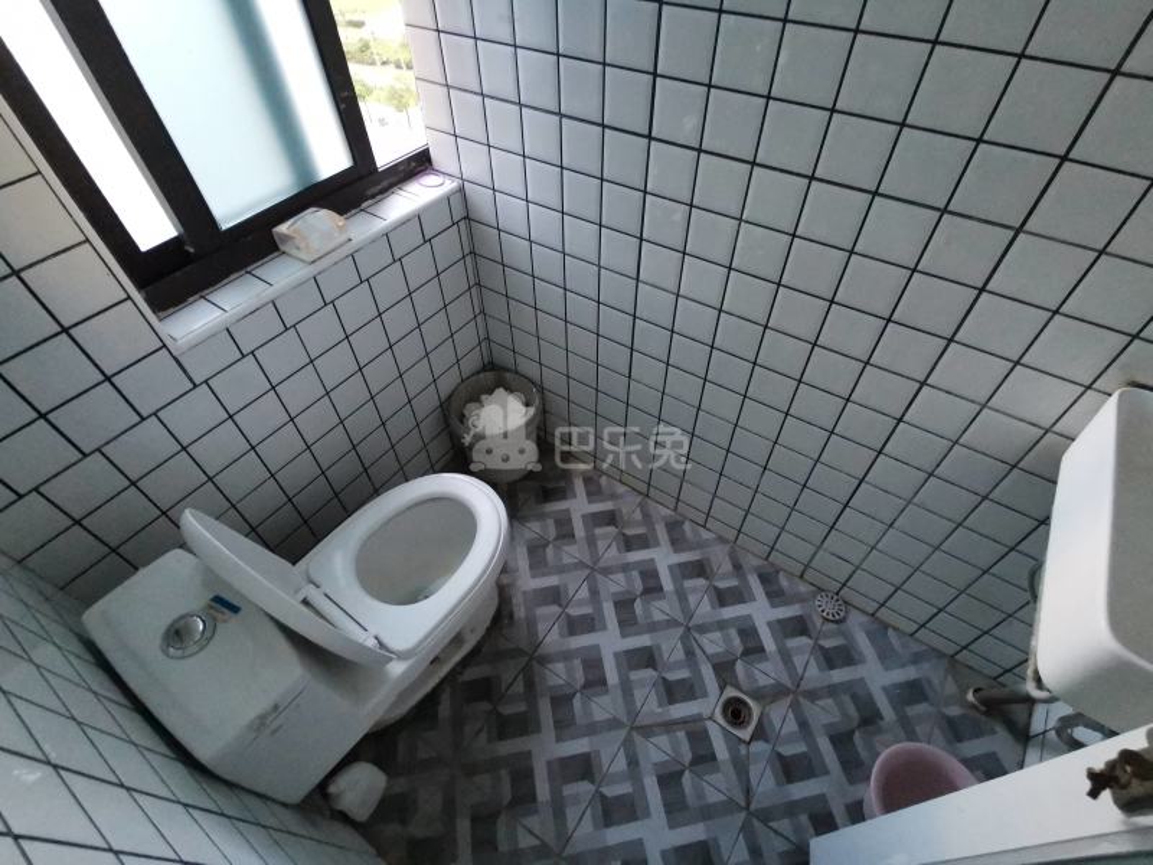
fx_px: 566
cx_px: 576
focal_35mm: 17
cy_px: 432
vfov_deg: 74.7
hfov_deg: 91.0
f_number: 2.2
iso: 640
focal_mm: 2.23
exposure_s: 1/20
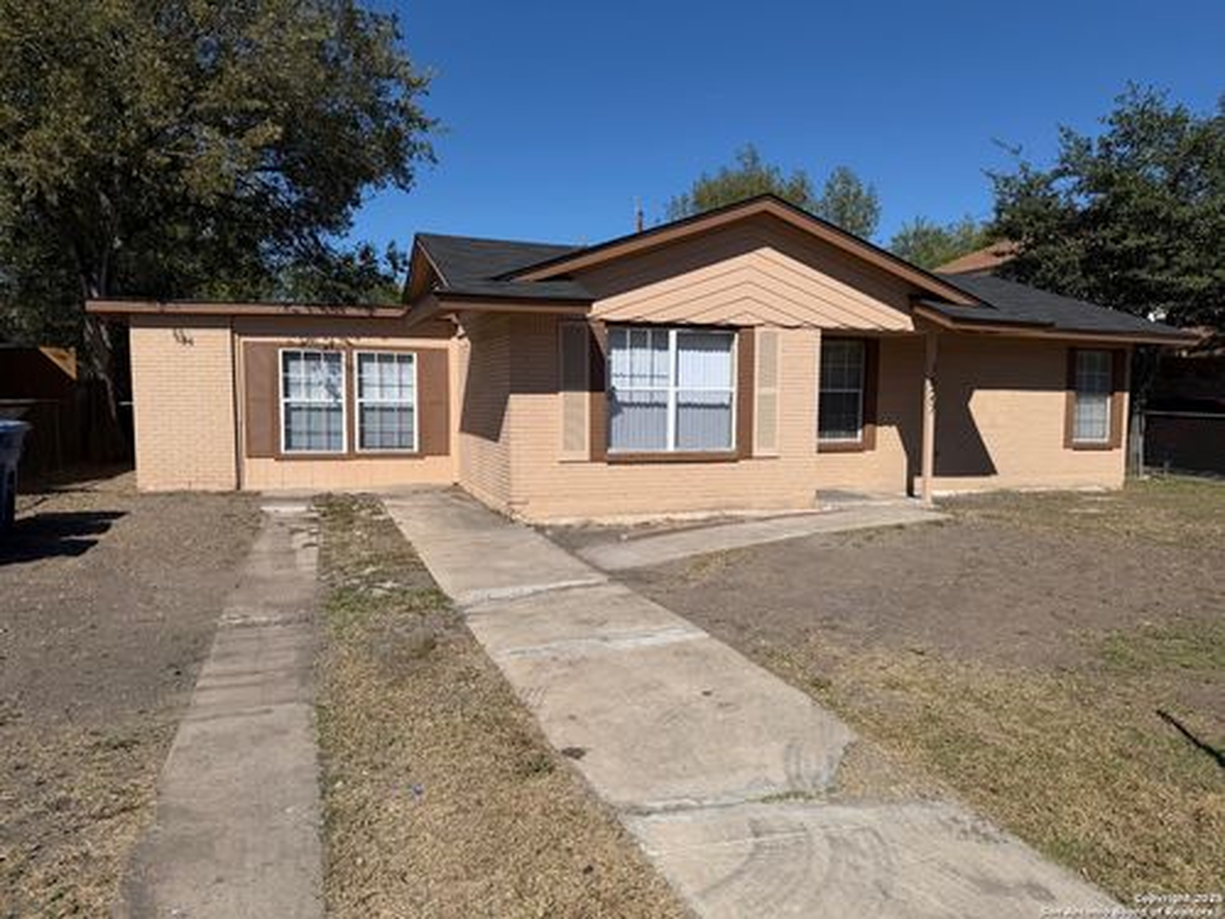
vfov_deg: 56.8
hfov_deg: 71.6
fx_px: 849
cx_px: 612
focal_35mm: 24
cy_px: 460
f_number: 1.78
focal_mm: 6.76
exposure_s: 1/9091
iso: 80
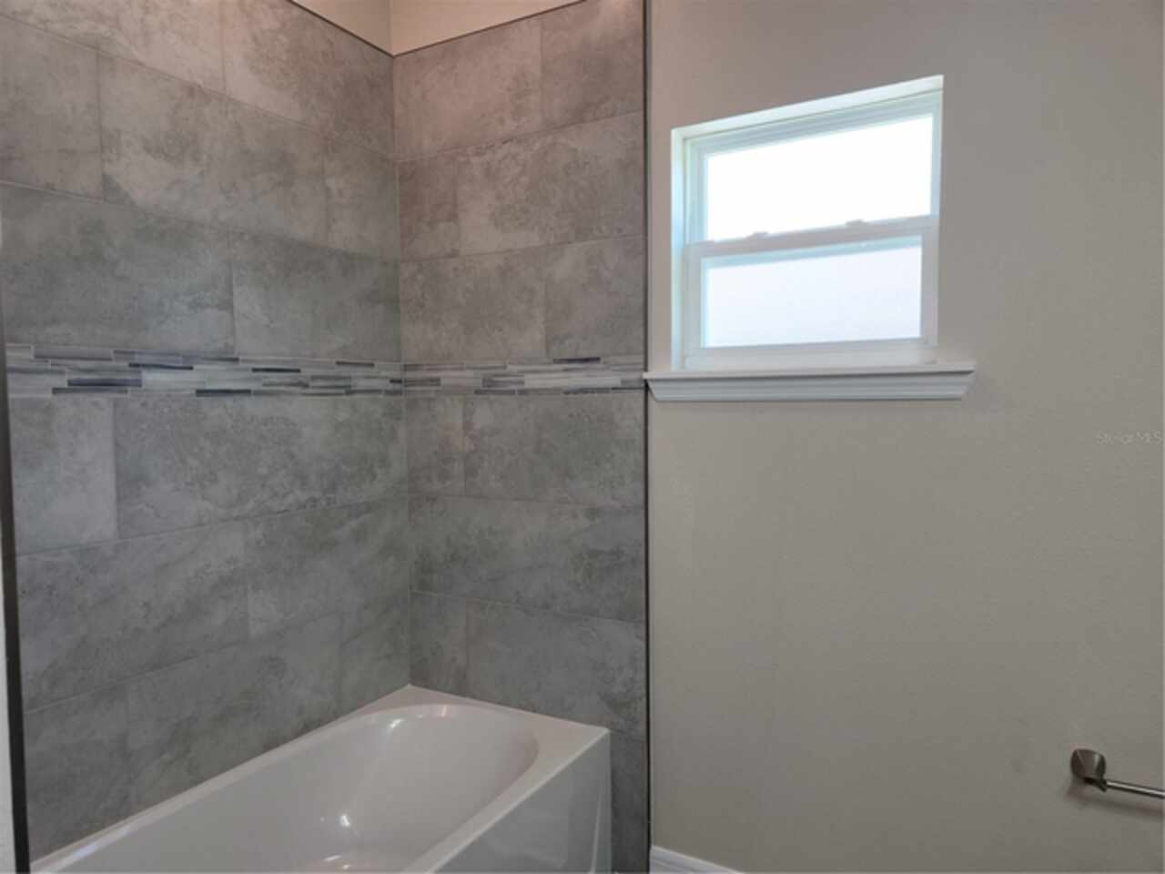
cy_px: 437
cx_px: 582
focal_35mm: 23
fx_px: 774
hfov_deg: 73.9
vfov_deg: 58.9
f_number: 1.8
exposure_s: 1/60
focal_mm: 5.4
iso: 25
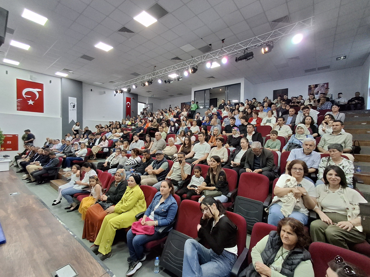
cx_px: 185
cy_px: 138
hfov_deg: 94.5
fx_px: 171
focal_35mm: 16
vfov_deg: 78.1
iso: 250
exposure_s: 1/50
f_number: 2.2
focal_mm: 1.64
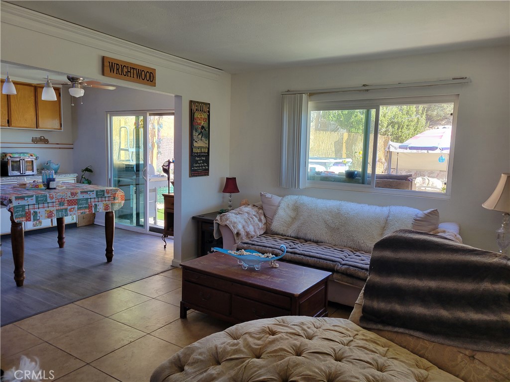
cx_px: 255
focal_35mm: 26
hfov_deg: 67.3
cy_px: 191
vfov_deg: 53.1
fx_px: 383
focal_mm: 5.4
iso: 100
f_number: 1.8
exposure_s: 1/120
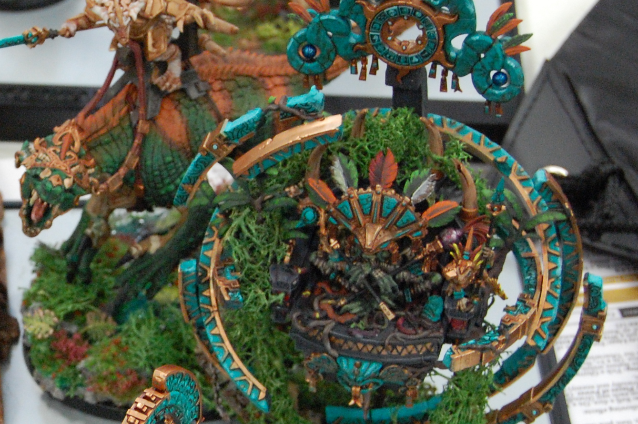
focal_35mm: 155
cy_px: 313
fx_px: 2744
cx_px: -41
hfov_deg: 13.0
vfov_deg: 8.8
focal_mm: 46
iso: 1600
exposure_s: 1/25
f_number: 8
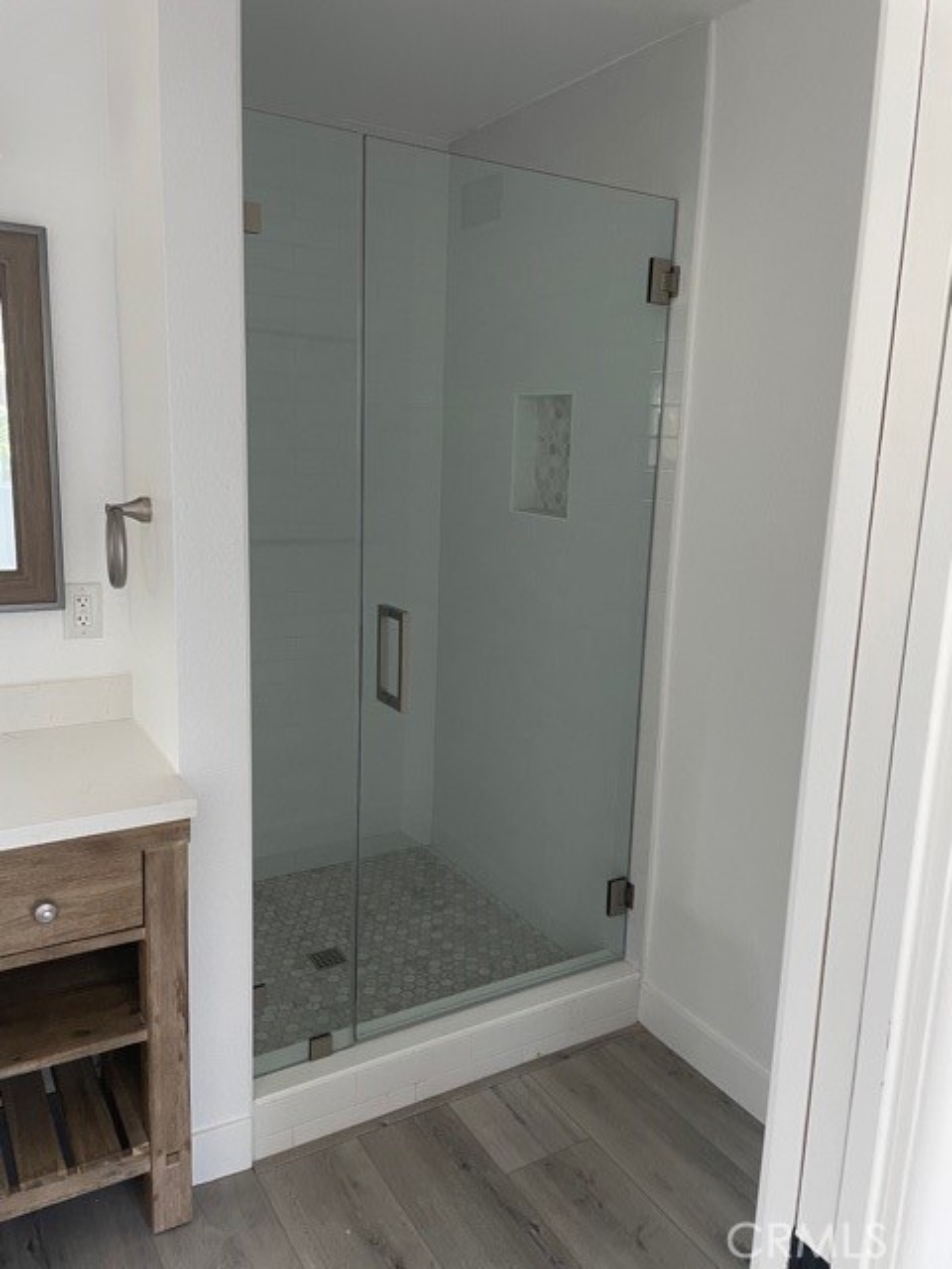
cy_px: 634
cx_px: 476
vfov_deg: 67.3
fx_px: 953
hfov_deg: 53.1
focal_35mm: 26
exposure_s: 1/68
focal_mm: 4.2
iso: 125
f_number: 1.6
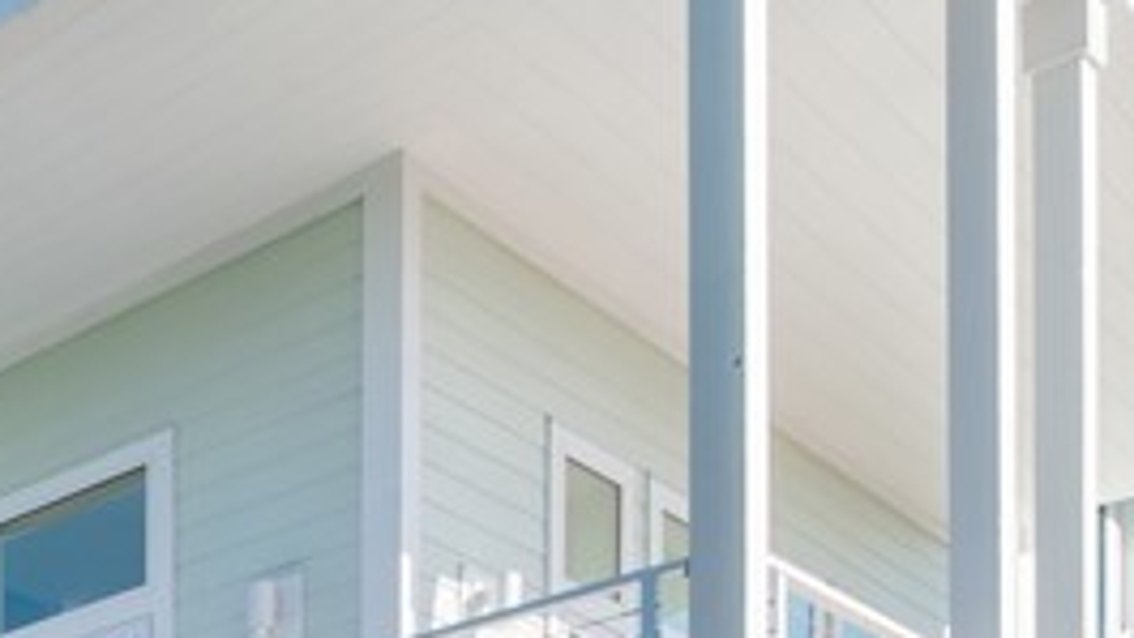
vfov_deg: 15.5
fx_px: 1774
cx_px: -509
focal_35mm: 59
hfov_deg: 26.8
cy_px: 1336
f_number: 7.1
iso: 200
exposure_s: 1/250
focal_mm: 7
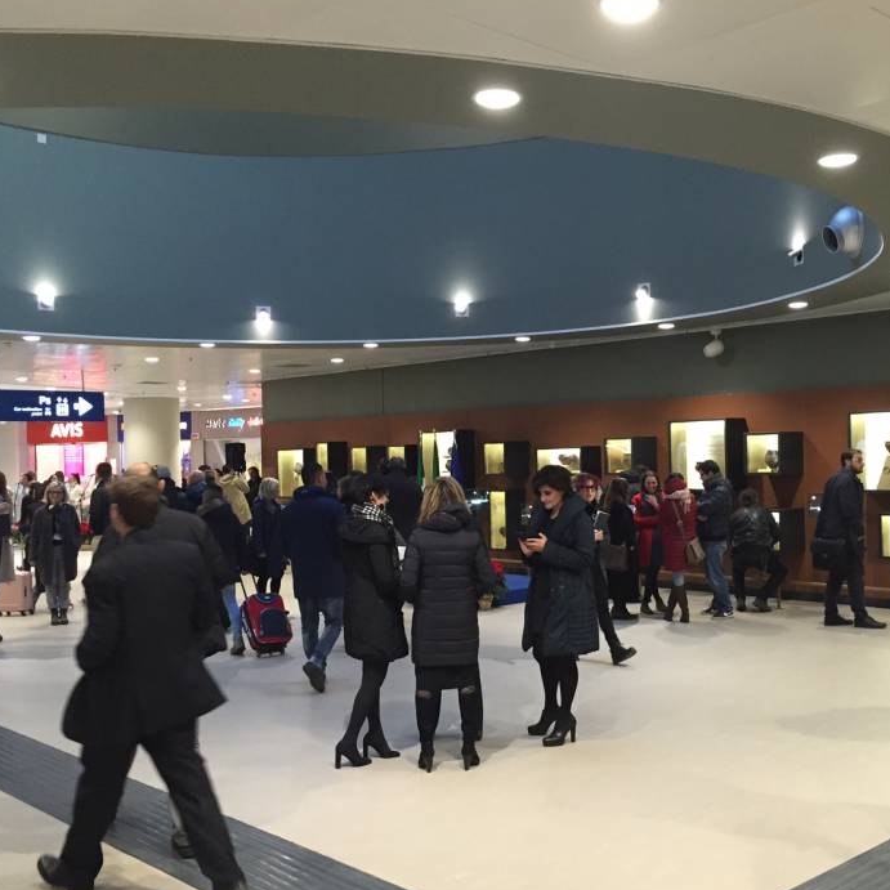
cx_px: 528
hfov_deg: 43.7
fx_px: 1105
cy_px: 462
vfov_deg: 43.8
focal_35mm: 38
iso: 200
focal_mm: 4.15
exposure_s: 1/30
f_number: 2.2
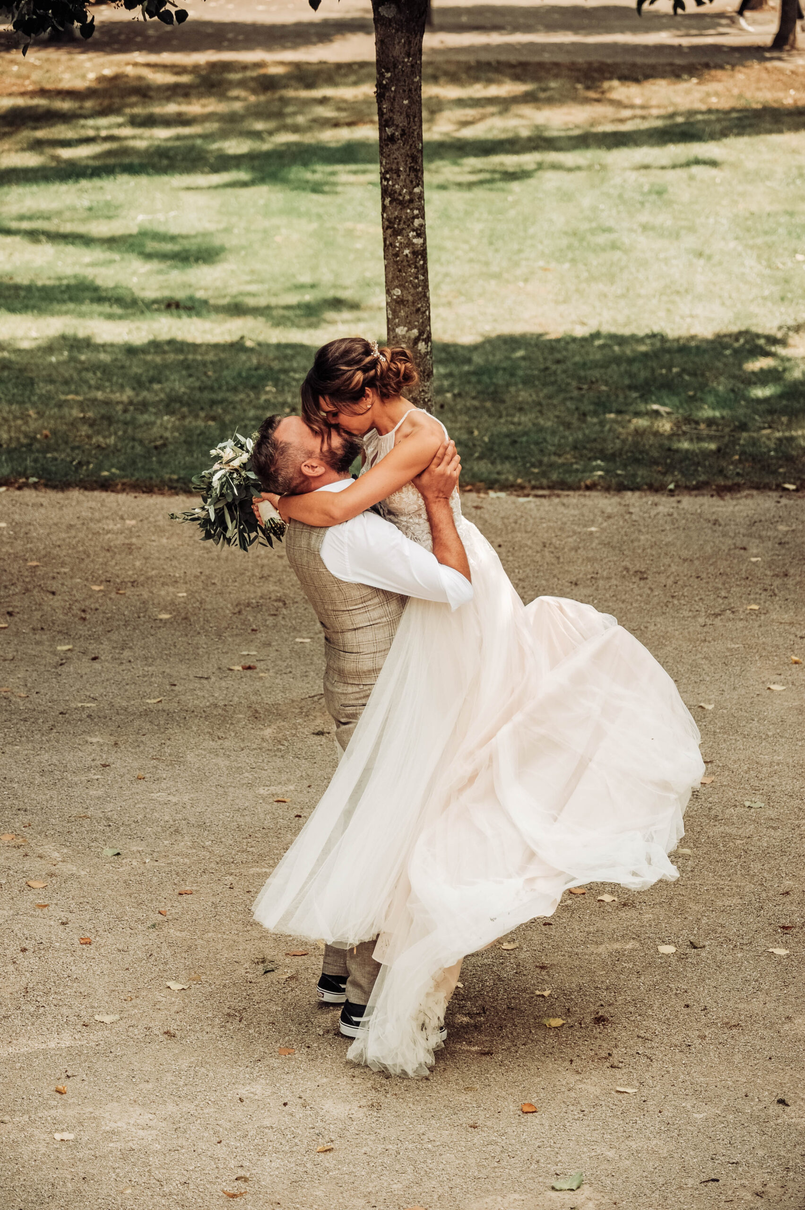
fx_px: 4367
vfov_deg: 15.8
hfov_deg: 10.5
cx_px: 402
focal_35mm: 130
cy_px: 605
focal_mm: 130
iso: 160
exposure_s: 1/640
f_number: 5
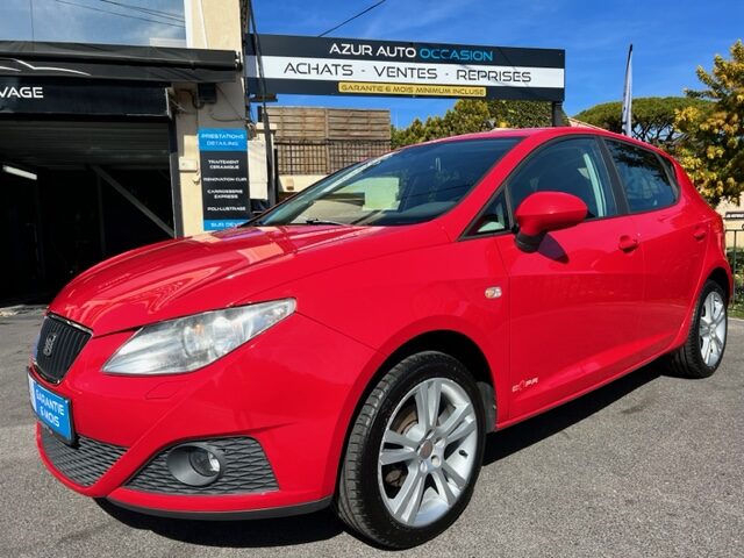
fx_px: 559
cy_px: 279
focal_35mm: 26
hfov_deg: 67.3
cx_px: 372
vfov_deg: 53.1
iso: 50
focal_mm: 5.7
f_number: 1.5
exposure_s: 1/3356
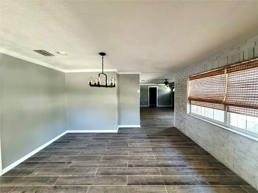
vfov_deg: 85.7
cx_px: 129
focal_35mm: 14
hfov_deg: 102.1
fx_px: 104
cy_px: 96
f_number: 2.2
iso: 400
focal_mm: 2.22
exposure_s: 1/60
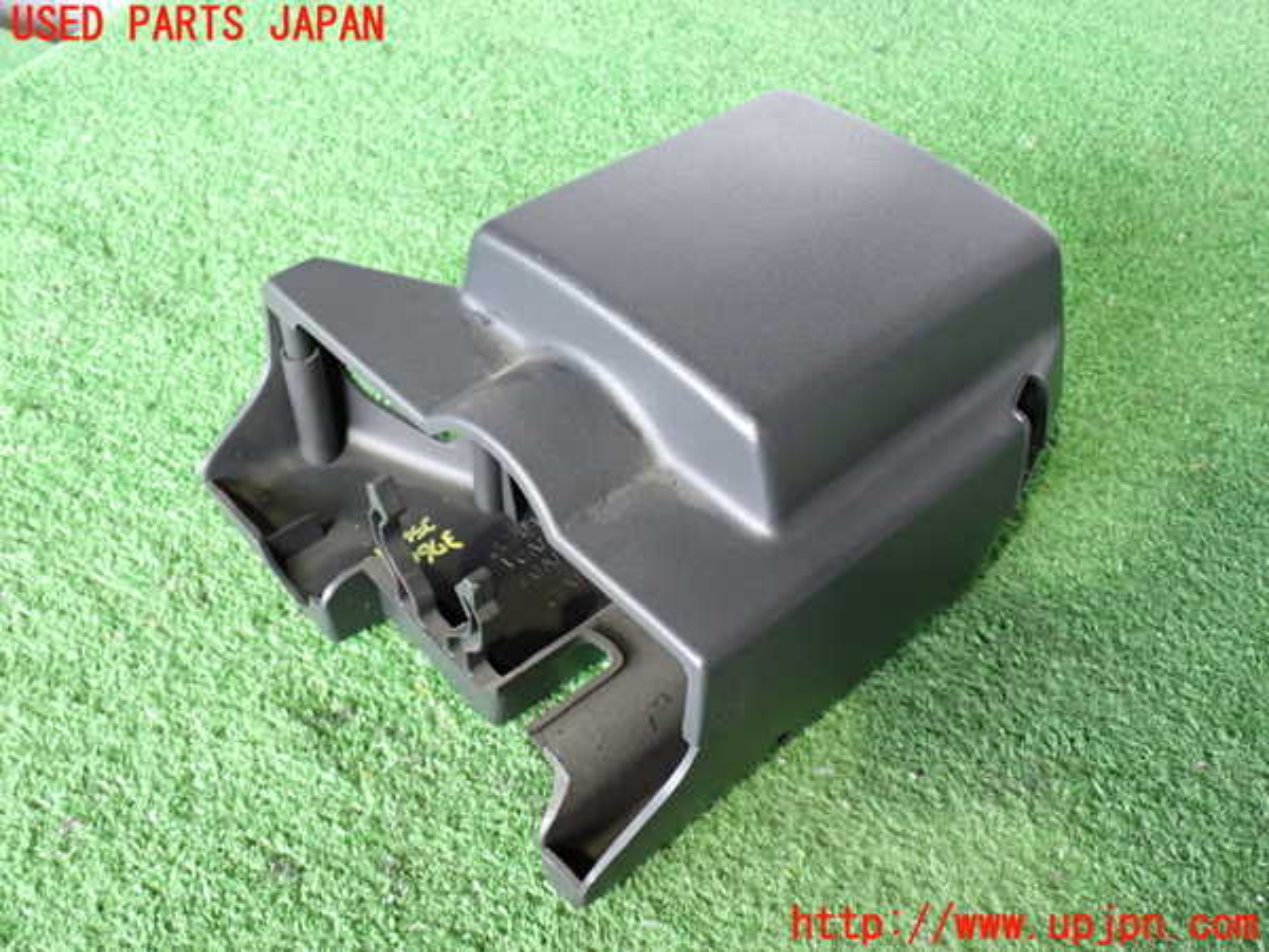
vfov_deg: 39.7
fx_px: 1320
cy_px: 476
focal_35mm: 36
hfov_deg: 51.4
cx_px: 634
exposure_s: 1/40
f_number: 2.5
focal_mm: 6.37
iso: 640
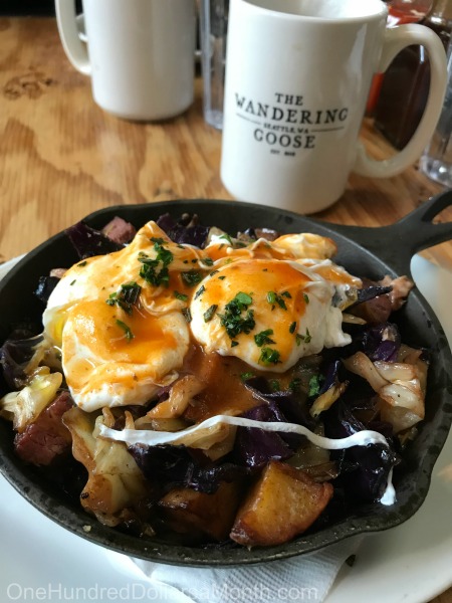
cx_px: 226
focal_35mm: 28
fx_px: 487
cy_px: 302
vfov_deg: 63.4
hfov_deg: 49.7
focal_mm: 3.99
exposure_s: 1/15
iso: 40
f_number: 1.8
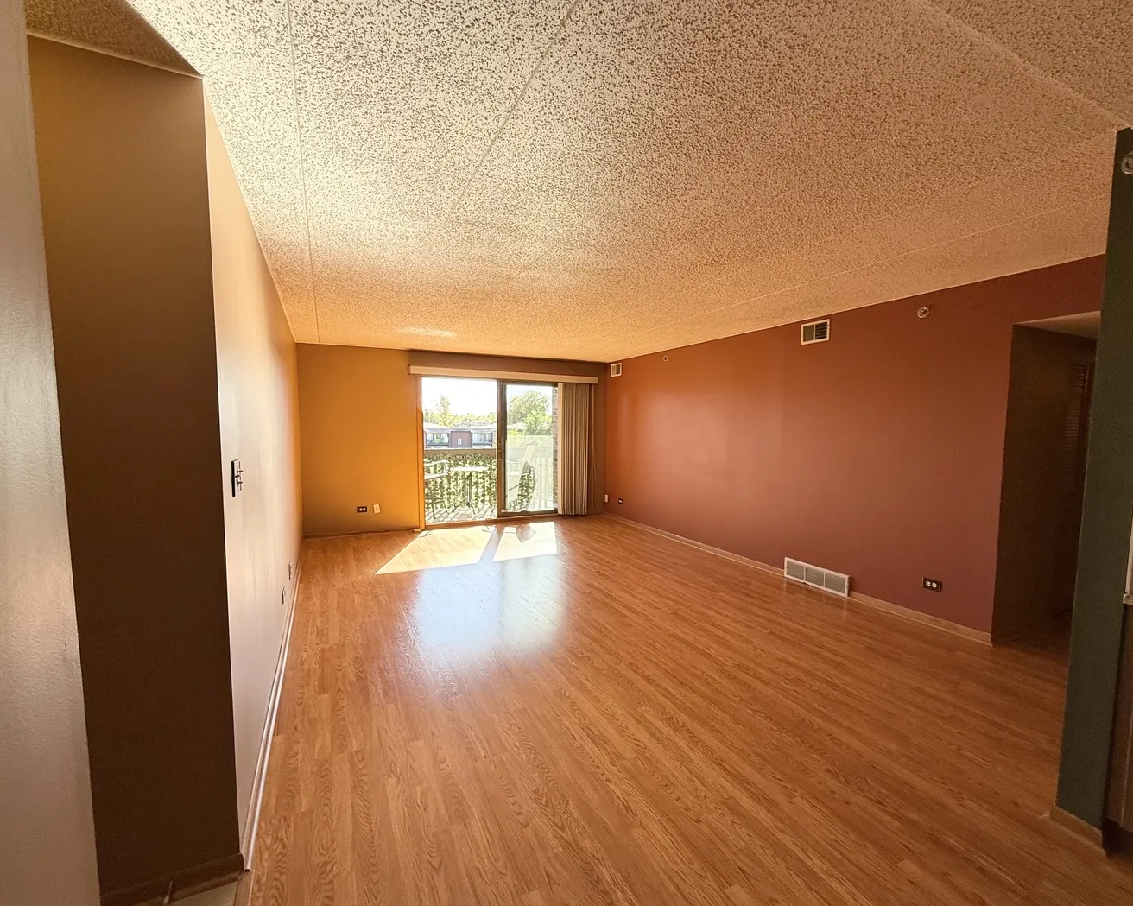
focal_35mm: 15
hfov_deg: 96.8
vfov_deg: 84.0
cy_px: 465
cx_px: 558
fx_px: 503
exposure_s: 1/145
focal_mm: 2.22
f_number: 2.2
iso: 64
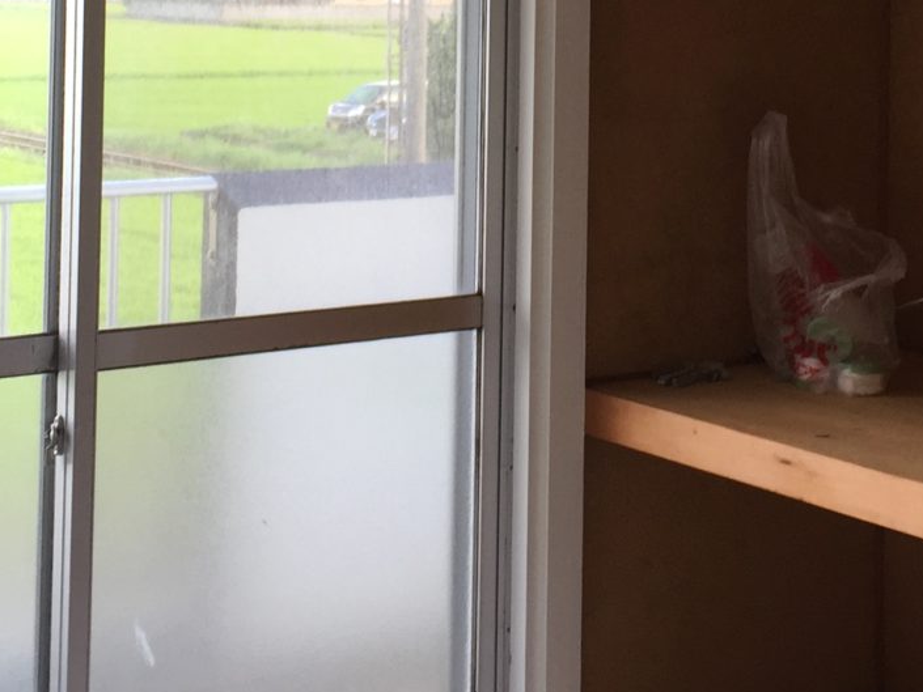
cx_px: 566
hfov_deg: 24.7
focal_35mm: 79
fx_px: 2107
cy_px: -73
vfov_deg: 18.0
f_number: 2.2
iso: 32
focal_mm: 4.15
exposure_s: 1/60
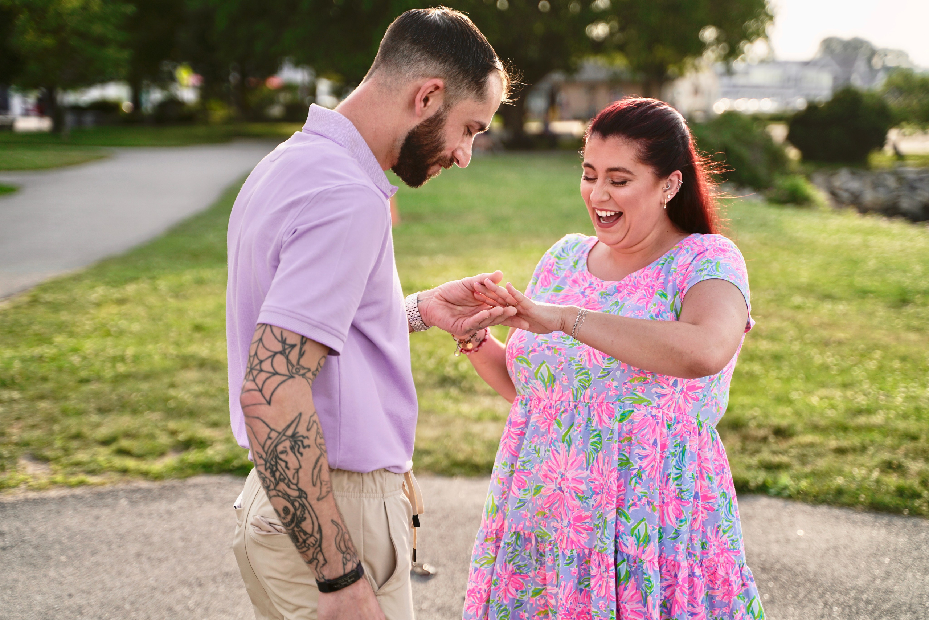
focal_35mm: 59
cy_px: 310
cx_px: 464
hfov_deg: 33.9
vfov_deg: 23.0
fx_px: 1523
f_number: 2.8
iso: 100
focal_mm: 59
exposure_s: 1/1000
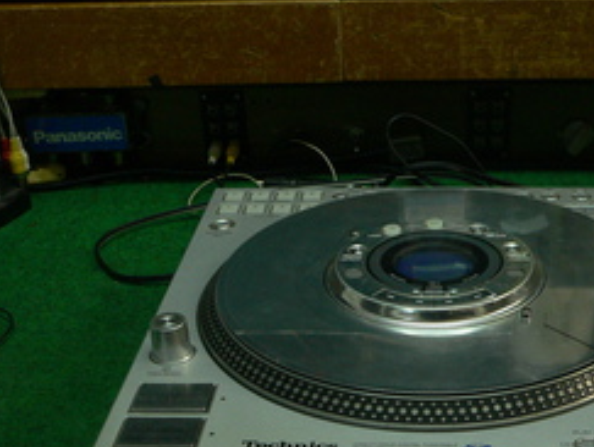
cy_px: 341
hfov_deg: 29.8
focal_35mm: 64
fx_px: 1100
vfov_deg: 22.7
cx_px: 428
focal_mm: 6.8
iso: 200
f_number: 2.8
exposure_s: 1/30
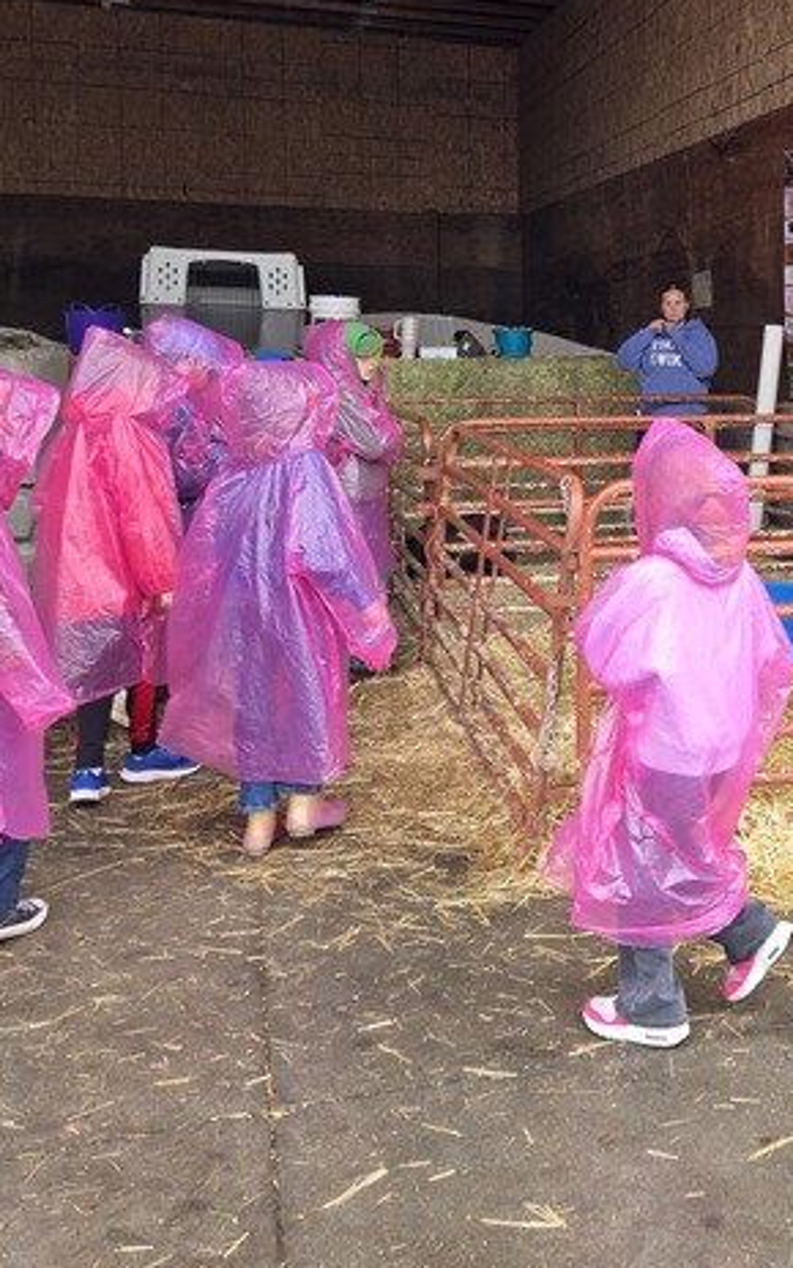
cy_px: 451
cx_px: 771
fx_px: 1452
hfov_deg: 28.8
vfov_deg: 46.6
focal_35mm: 42
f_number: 1.8
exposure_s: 1/205
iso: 25
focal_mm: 5.4
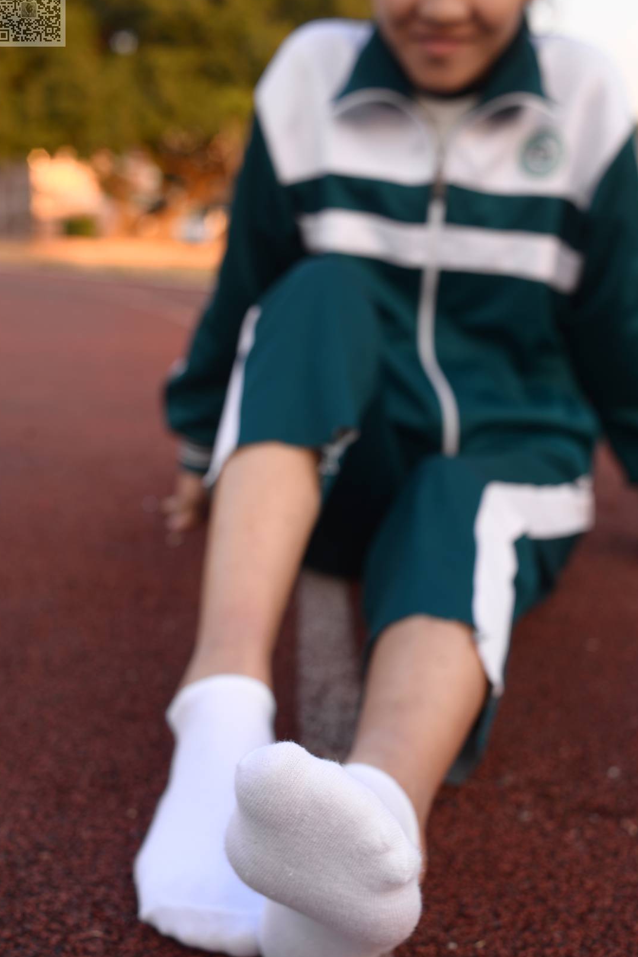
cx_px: 347
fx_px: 1036
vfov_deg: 49.5
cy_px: 506
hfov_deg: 34.2
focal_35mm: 39
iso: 100
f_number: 5.6
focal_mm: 35
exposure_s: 1/60
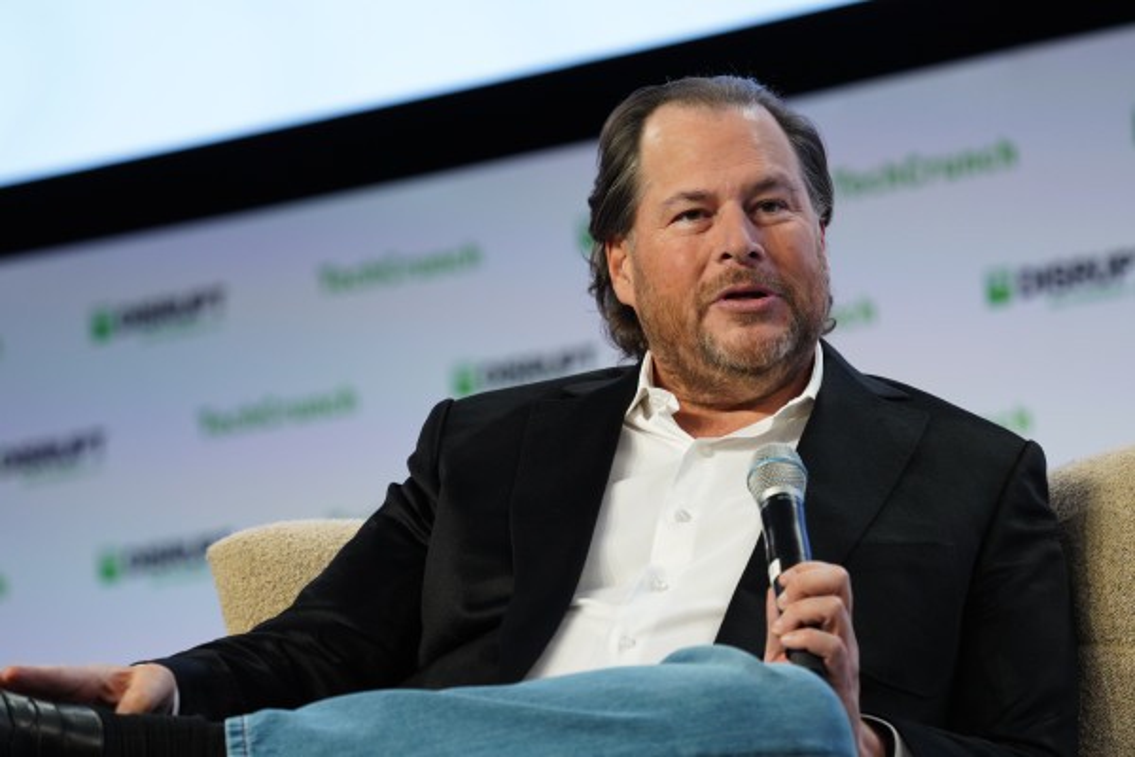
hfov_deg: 8.7
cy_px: 378
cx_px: 568
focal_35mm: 238
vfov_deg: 5.8
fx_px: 7503
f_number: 5.6
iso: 1600
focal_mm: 238
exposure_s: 1/320
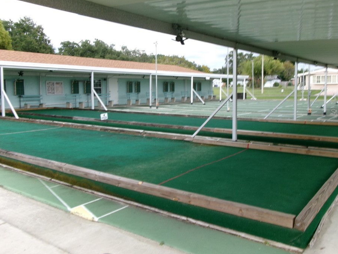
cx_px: 174
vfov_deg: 44.1
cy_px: 112
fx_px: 312
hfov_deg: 56.8
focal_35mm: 32
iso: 100
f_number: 10.8
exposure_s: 1/38
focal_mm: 5.1
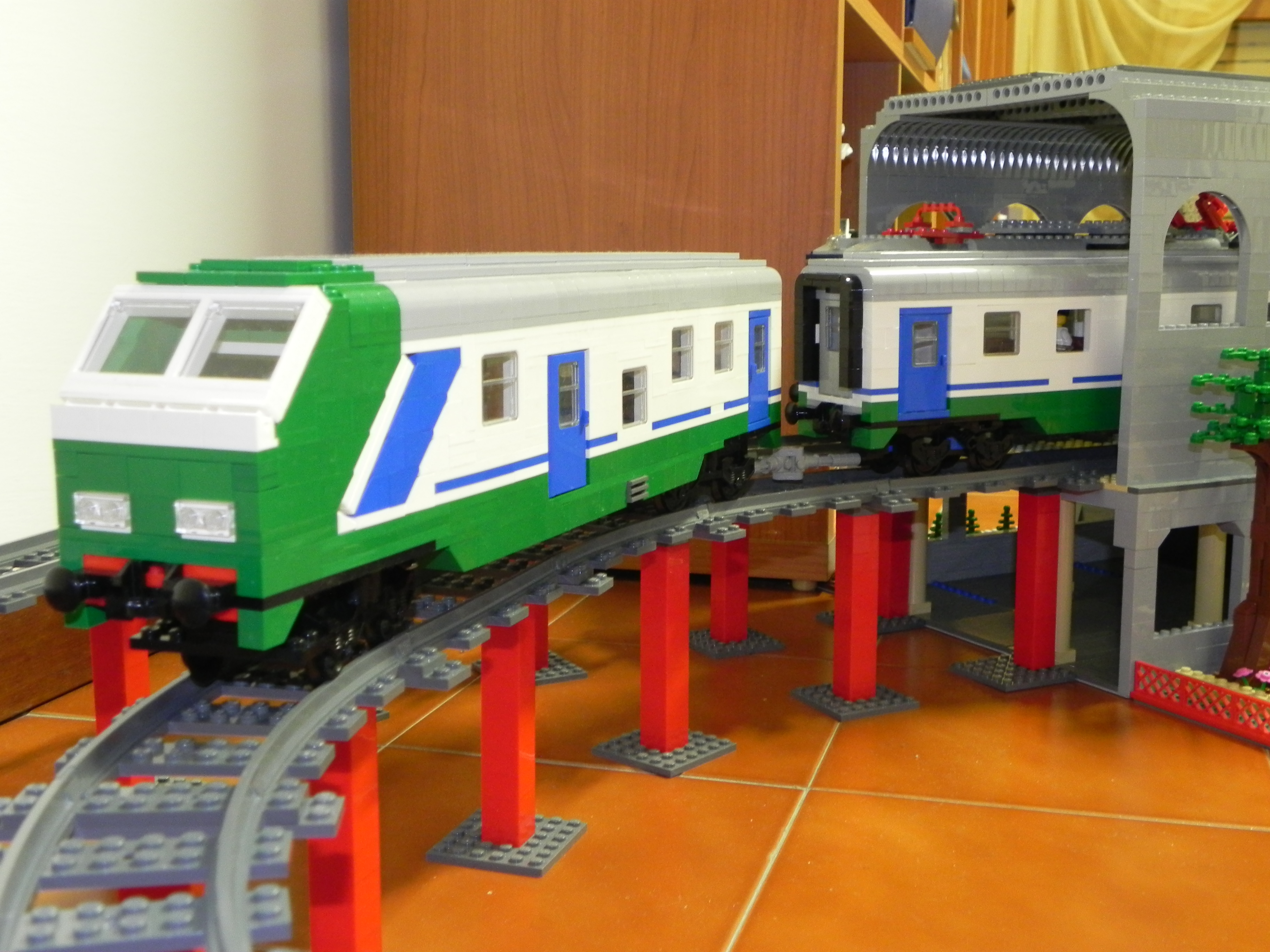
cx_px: 635
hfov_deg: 45.8
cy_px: 476
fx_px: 1504
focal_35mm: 41
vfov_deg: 35.1
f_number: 3.2
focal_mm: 7.3
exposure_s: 1/5.5
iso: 400
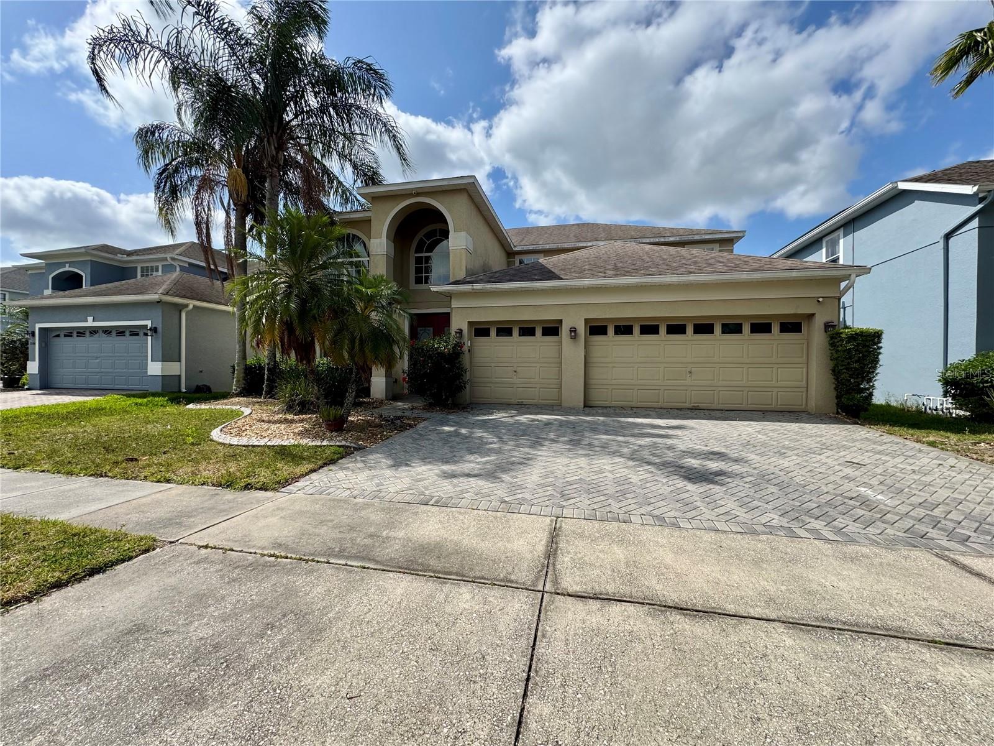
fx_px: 402
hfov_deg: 102.1
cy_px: 373
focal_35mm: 14
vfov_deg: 85.7
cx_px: 497
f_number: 2.2
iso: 50
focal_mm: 2.22
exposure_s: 1/1672
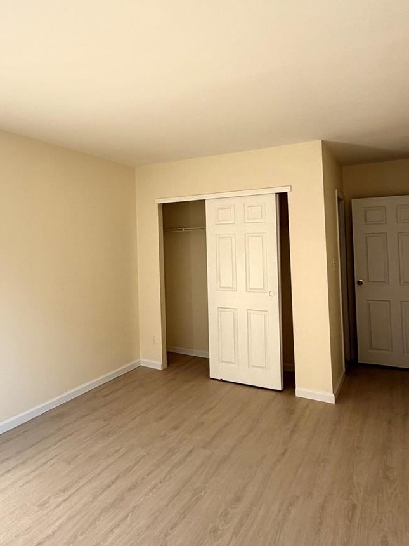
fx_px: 394
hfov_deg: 54.1
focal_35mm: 25
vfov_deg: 69.1
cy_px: 237
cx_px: 145
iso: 40
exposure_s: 1/171
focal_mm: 2.22
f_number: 2.2
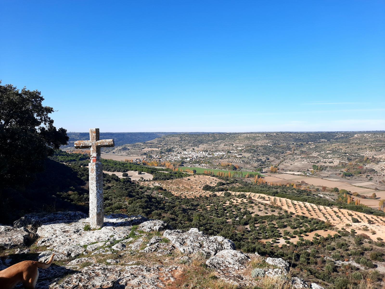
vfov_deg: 54.9
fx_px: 278
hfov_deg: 69.4
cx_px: 192
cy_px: 144
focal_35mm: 25
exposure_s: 1/900
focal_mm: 4.6
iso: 32
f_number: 2
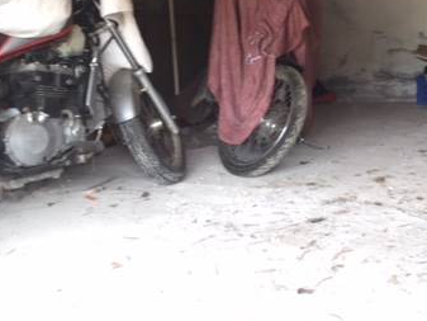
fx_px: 679
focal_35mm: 55
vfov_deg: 25.9
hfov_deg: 33.7
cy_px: 44
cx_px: 356
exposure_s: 1/33
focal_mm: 4.15
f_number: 2.2
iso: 50
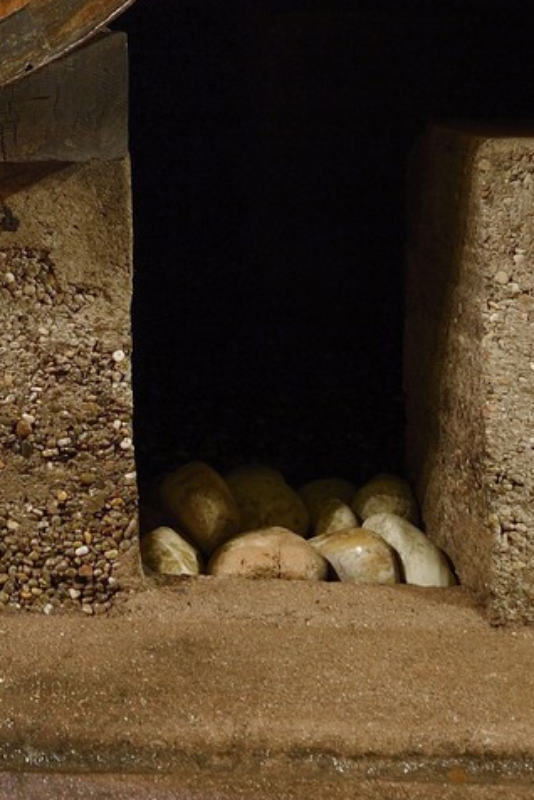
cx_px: -200
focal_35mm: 94
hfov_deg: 13.9
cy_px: -480
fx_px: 2091
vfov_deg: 18.6
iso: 400
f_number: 5
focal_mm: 28
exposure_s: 2
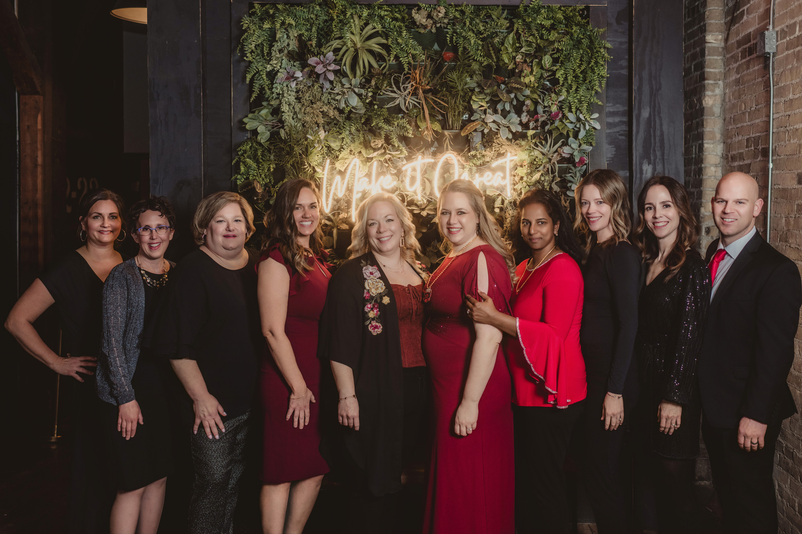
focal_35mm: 35
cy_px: 267
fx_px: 780
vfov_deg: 37.8
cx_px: 401
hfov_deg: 54.4
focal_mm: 35
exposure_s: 1/160
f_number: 2.8
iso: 800
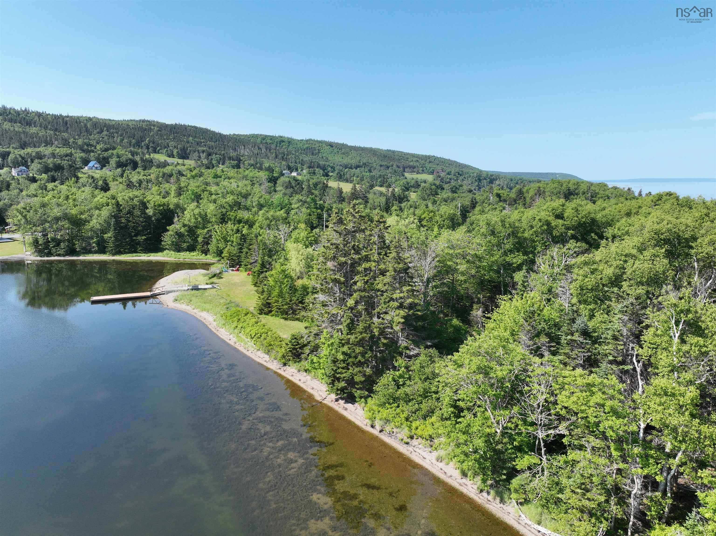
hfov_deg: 71.6
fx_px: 496
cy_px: 268
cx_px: 358
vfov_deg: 56.8
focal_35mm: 24
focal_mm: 12.29
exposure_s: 1/1000
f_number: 2.8
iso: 130
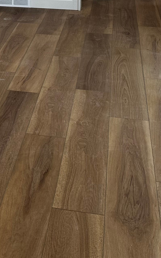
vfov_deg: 23.8
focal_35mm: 81
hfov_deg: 15.1
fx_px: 569
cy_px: -30
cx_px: -72
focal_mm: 6.86
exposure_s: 1/120
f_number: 1.78
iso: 64
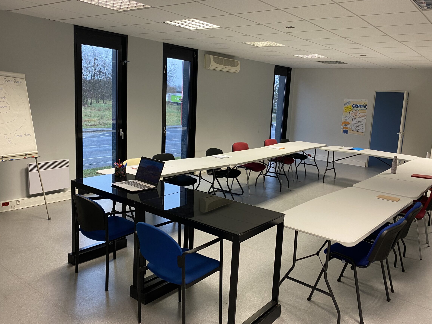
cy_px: 159
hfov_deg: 61.6
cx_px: 230
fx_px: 362
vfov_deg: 48.2
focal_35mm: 29
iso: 125
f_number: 1.8
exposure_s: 1/50
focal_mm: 4.25
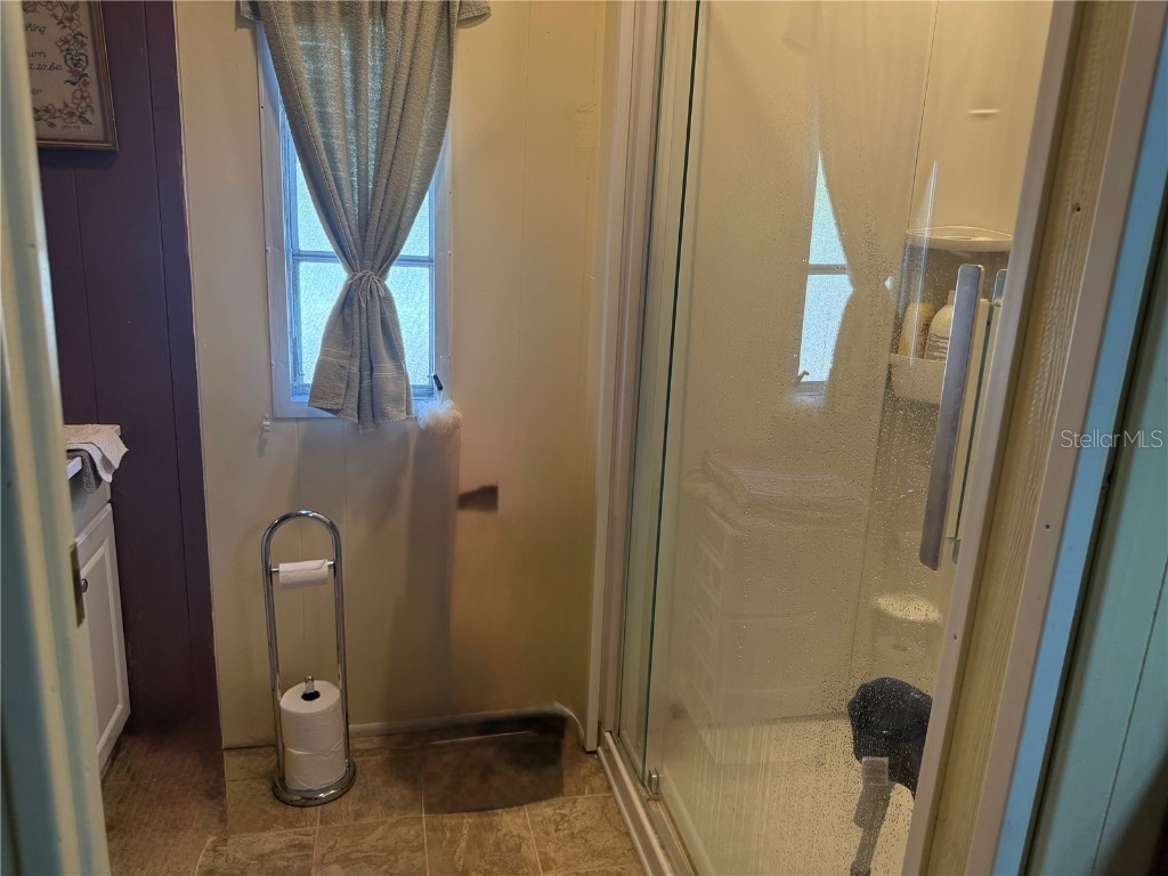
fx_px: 810
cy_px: 438
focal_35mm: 24
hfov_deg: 71.6
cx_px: 584
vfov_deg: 56.8
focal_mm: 6.76
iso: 200
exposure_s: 1/129
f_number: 1.78
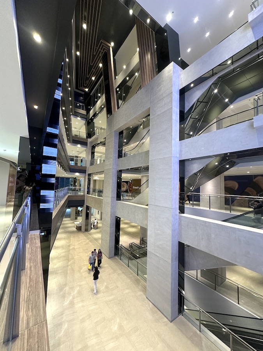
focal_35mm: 14
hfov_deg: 85.7
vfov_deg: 102.1
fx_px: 142
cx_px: 132
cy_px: 176
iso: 200
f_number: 2.2
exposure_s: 1/120
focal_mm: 2.22
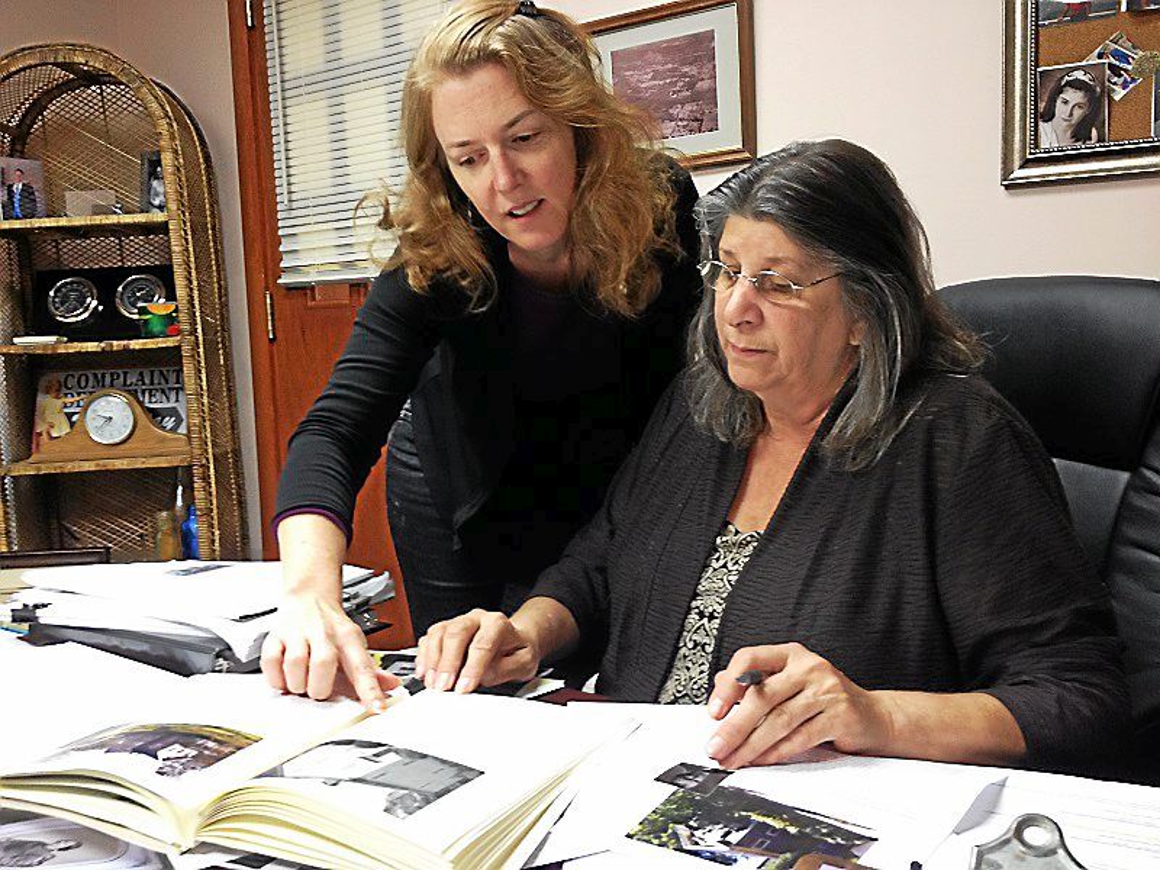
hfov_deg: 52.6
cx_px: 580
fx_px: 1173
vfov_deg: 40.7
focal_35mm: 35
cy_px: 435
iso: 160
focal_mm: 4.28
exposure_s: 1/20
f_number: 2.4
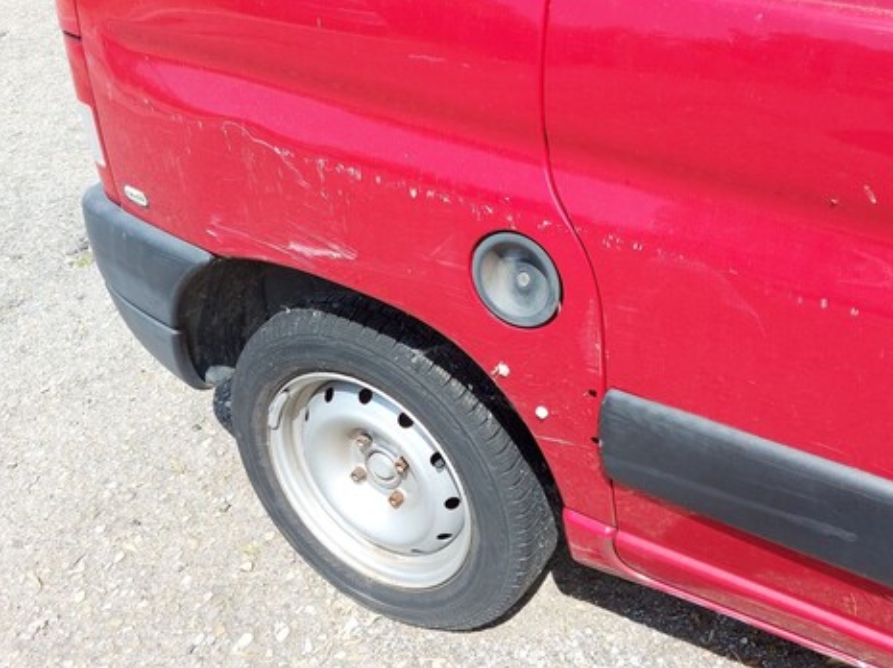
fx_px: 799
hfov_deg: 57.8
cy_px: 253
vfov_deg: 45.0
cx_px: 551
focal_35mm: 31
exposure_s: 1/528
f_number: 1.8
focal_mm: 5.23
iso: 32
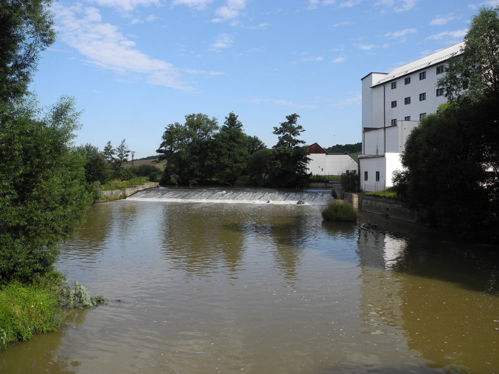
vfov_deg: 44.2
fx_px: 461
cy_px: 187
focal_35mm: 32
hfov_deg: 56.8
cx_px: 250
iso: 100
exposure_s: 1/898
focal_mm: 6.8
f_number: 3.2
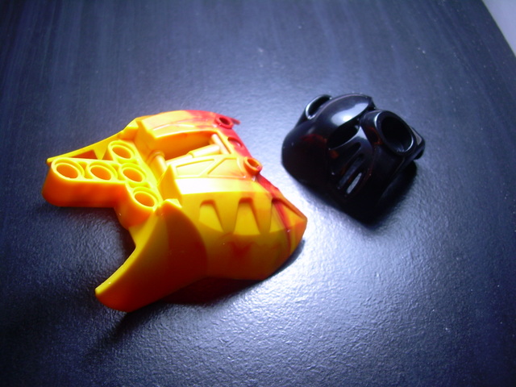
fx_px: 566
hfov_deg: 49.0
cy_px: 194
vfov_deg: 37.7
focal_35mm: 38
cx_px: 258
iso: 50
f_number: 2.8
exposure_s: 1/30
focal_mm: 6.3
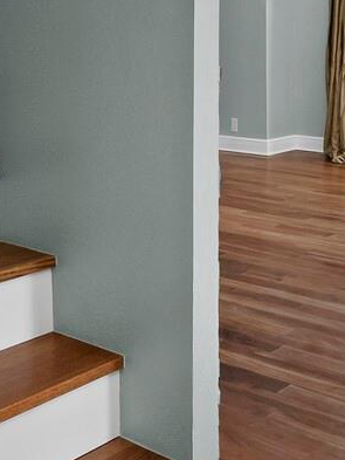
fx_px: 757
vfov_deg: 31.9
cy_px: 30
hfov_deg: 24.1
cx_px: 377
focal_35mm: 57
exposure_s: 1/4
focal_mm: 7
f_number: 11
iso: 320
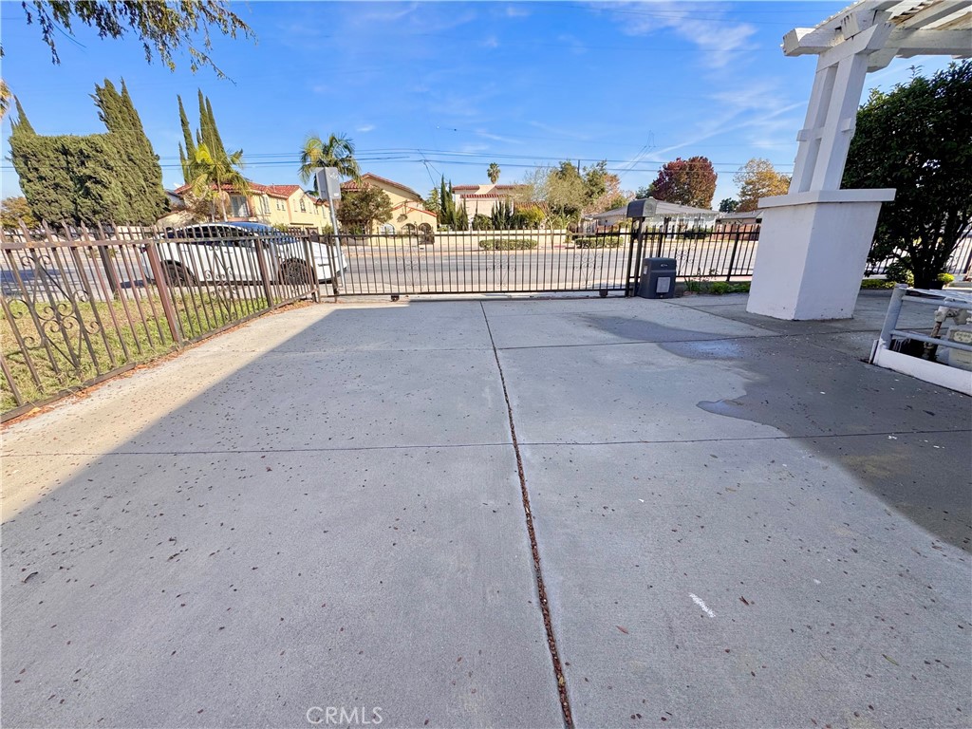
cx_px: 486
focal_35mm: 14
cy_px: 364
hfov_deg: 102.1
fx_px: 393
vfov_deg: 85.7
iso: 40
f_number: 2.2
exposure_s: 1/796
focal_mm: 2.22
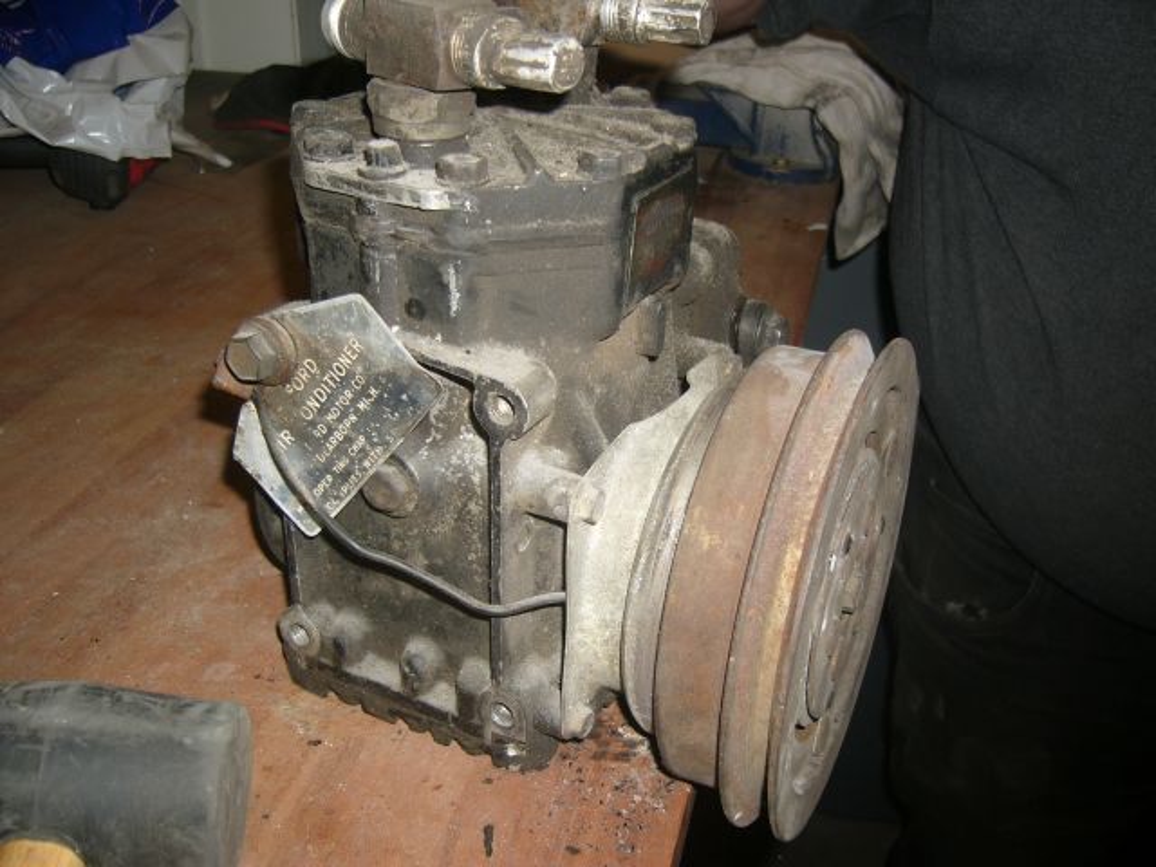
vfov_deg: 40.7
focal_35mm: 35
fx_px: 1169
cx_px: 578
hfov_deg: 52.6
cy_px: 434
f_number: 2.8
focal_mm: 5.8
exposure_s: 1/60
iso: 50
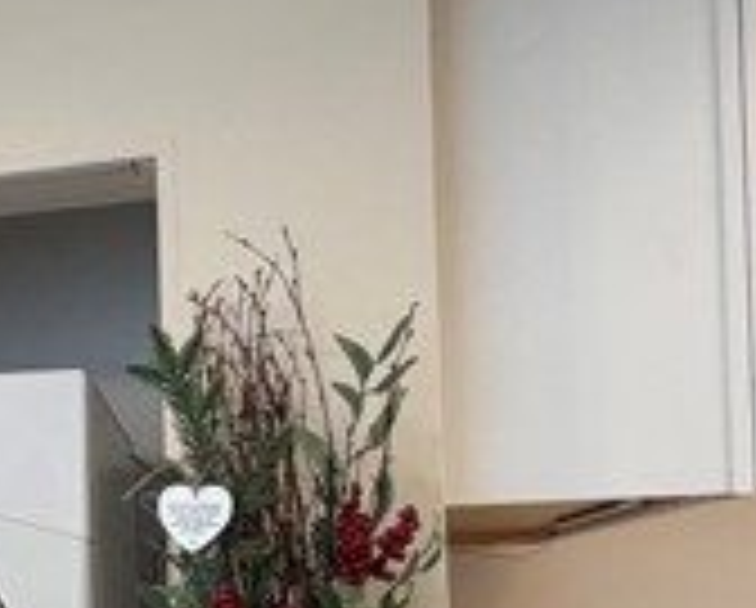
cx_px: -36
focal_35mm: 52
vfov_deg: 27.5
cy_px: 608
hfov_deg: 32.4
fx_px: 1166
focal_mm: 2.22
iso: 160
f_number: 2.2
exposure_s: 1/120
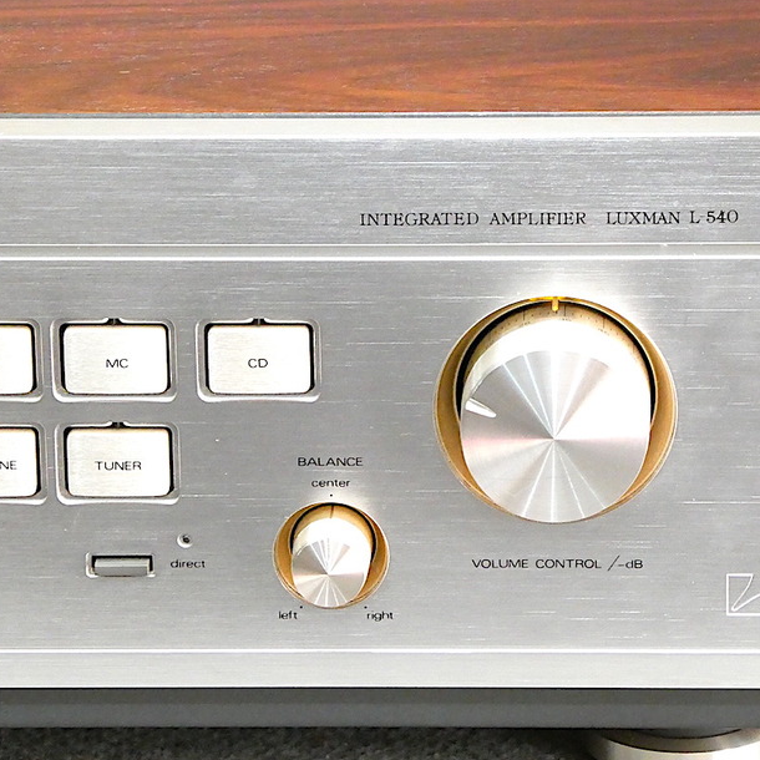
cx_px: 341
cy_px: 441
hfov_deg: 8.3
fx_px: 5216
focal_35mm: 210
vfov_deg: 8.3
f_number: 6.3
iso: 1600
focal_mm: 27.1
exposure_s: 1/40
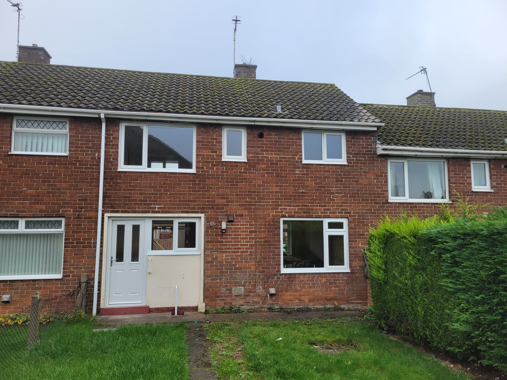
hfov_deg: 67.3
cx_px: 254
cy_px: 190
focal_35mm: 26
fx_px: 381
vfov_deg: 53.1
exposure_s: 1/526
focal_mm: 5.4
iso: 40
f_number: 1.8
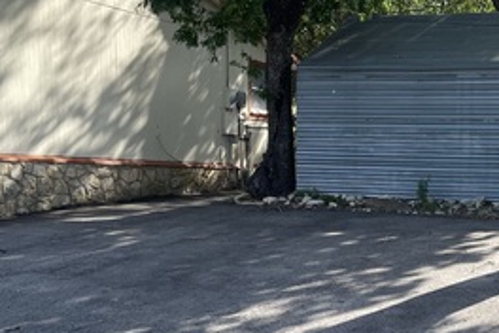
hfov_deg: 29.7
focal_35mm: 63
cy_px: 295
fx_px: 873
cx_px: 499
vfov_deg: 21.1
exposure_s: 1/978
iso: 32
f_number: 1.6
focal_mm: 5.1
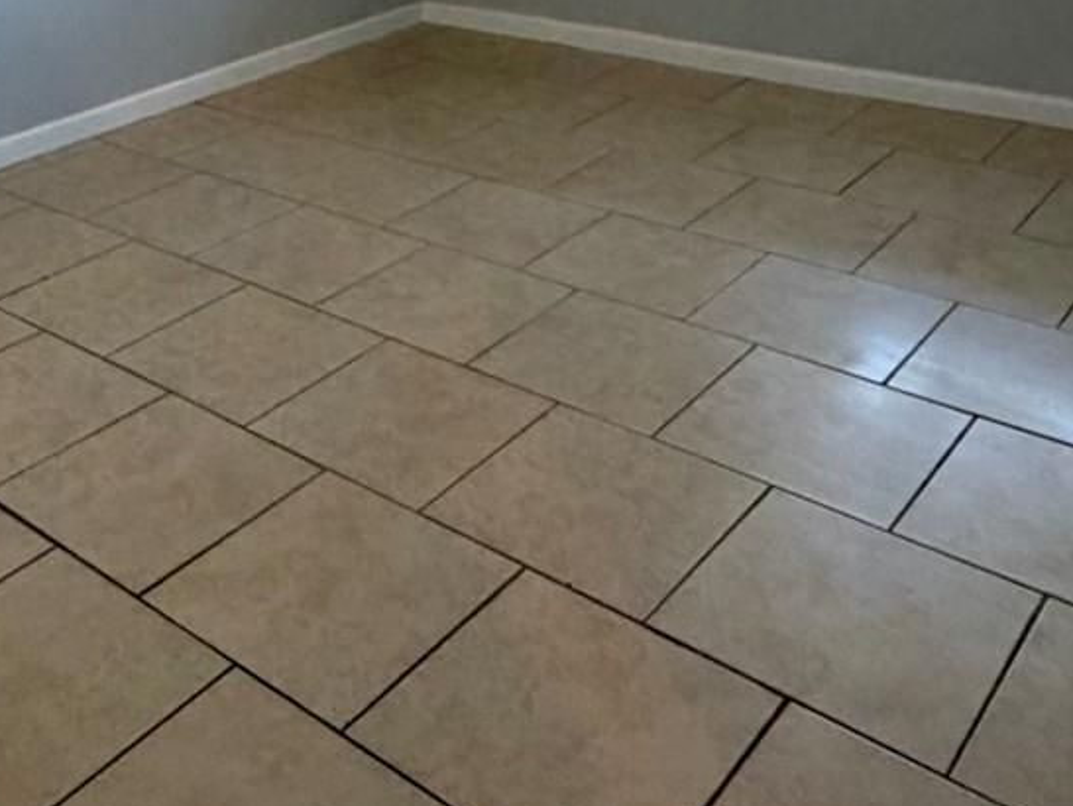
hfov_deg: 45.3
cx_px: 383
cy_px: 126
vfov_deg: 33.8
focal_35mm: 41
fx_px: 1271
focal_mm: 2.22
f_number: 2.2
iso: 500
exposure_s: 1/60
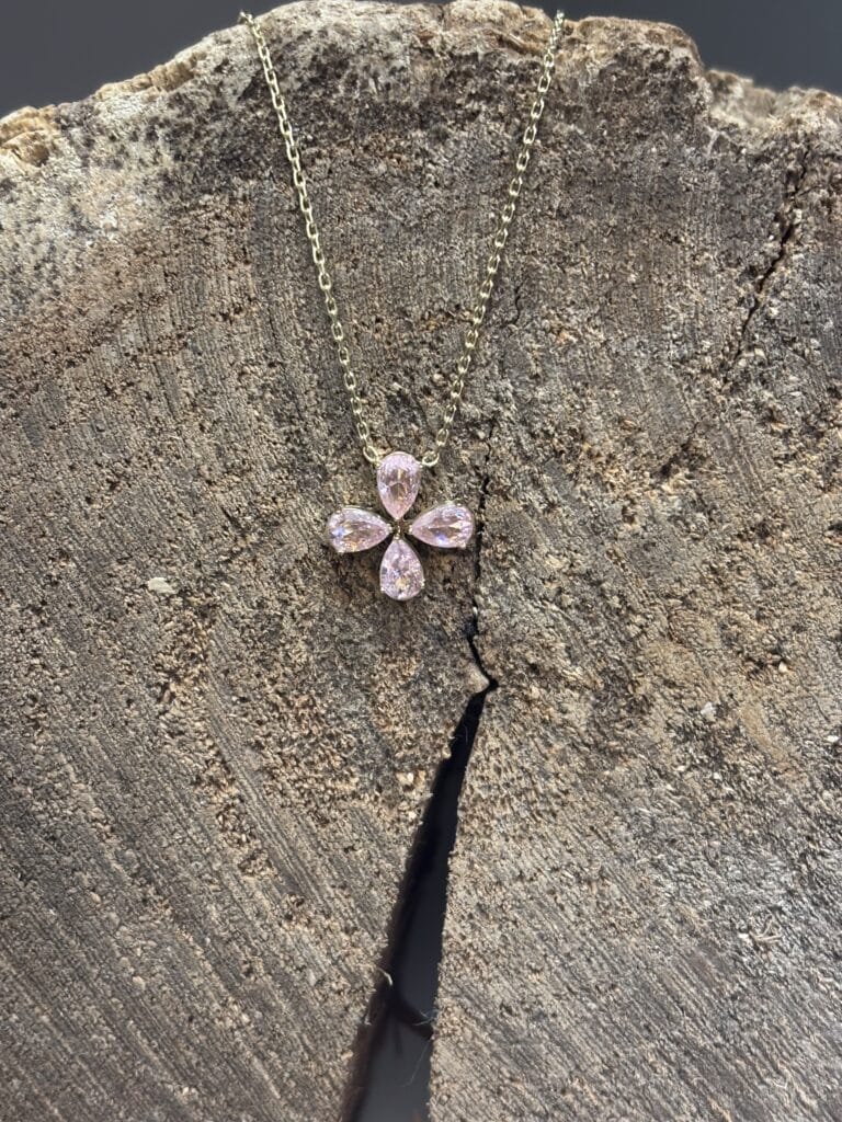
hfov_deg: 28.0
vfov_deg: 36.8
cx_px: 421
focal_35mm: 52
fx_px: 1686
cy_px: 561
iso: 125
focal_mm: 5.96
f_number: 1.6
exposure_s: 1/50
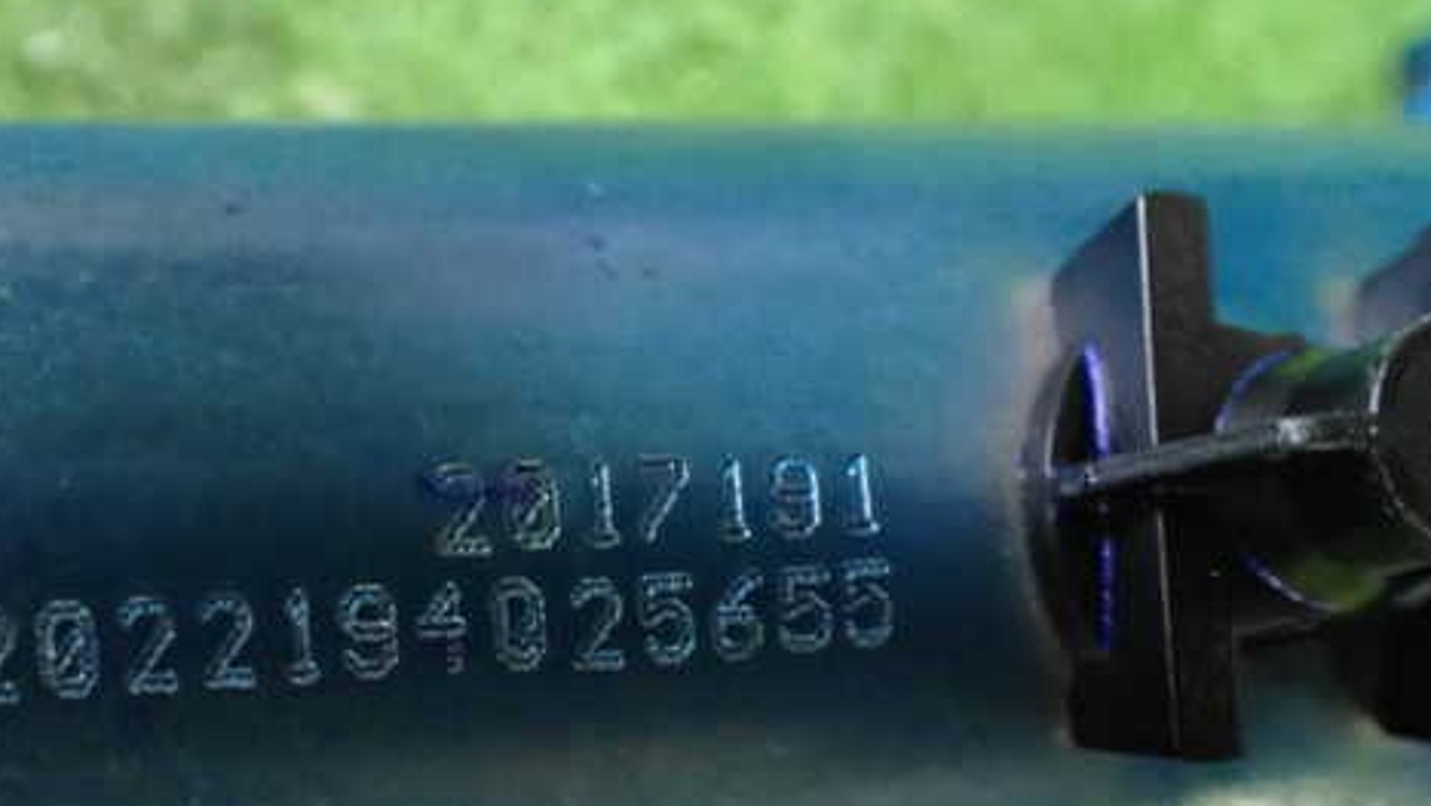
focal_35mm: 42
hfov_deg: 48.0
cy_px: 604
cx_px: 558
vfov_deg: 28.0
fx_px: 1594
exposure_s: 1/30
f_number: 2.3
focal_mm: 5.4
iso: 2500
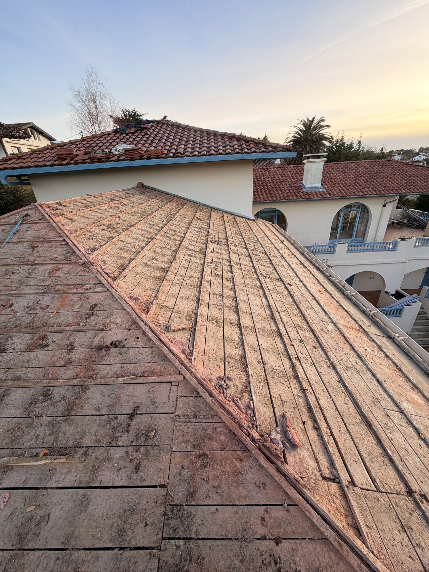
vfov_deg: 102.1
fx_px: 231
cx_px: 214
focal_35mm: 14
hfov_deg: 85.7
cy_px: 286
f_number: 2.2
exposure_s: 1/225
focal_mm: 2.22
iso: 40
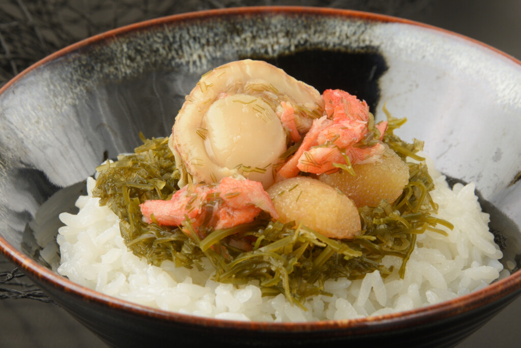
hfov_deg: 6.9
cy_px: 174
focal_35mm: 300
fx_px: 4344
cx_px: 260
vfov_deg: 4.6
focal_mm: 300
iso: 400
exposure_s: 1/160
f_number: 22
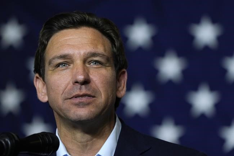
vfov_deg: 5.0
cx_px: 117
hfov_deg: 7.5
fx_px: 1793
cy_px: 78
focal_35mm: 276
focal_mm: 276
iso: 2500
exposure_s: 1/640
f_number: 5.6
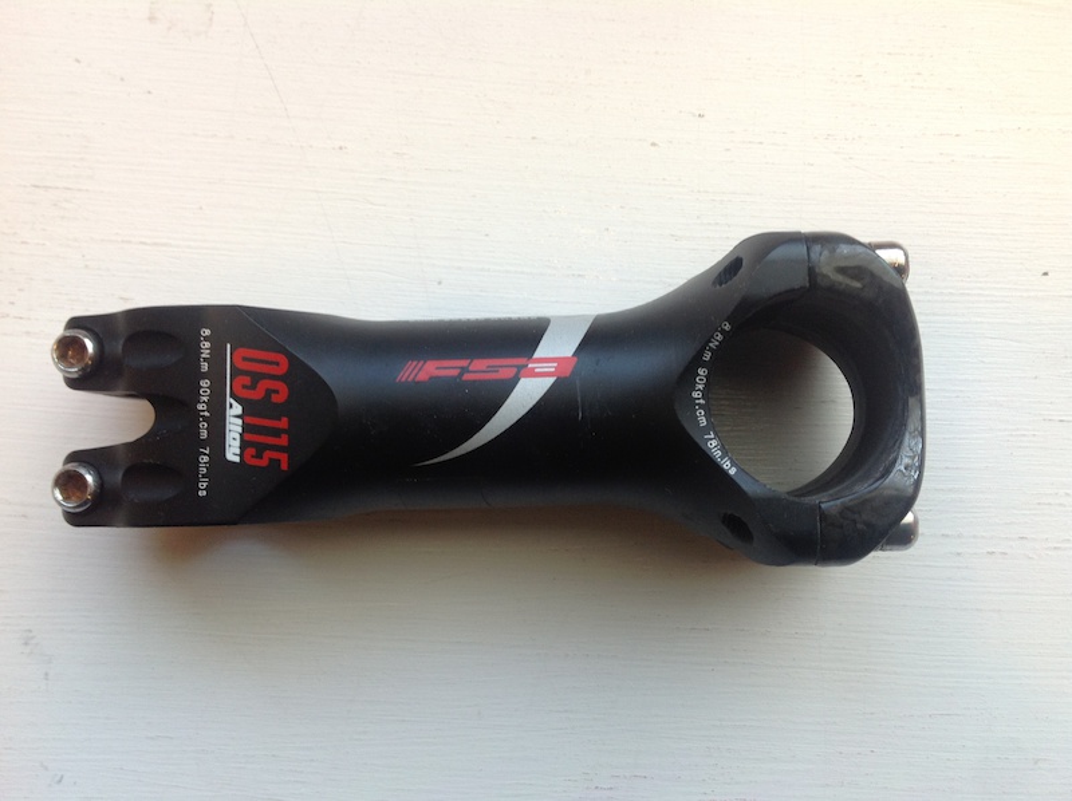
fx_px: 1083
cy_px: 400
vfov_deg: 40.6
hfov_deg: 52.7
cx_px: 536
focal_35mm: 35
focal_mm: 4.28
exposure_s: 1/20
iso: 50
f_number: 2.4
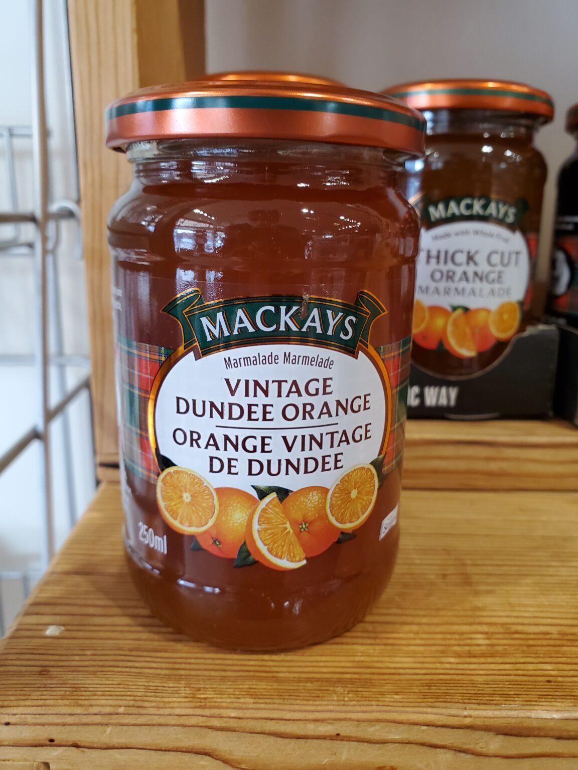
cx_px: 289
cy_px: 385
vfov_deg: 67.3
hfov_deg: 53.1
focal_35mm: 26
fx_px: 579
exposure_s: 1/40
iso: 250
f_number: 2.4
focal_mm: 4.3
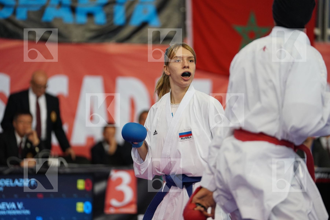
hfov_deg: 12.3
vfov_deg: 8.2
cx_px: 165
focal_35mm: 167
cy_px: 110
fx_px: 1531
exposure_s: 1/1000
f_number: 2.8
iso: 2000
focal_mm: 167
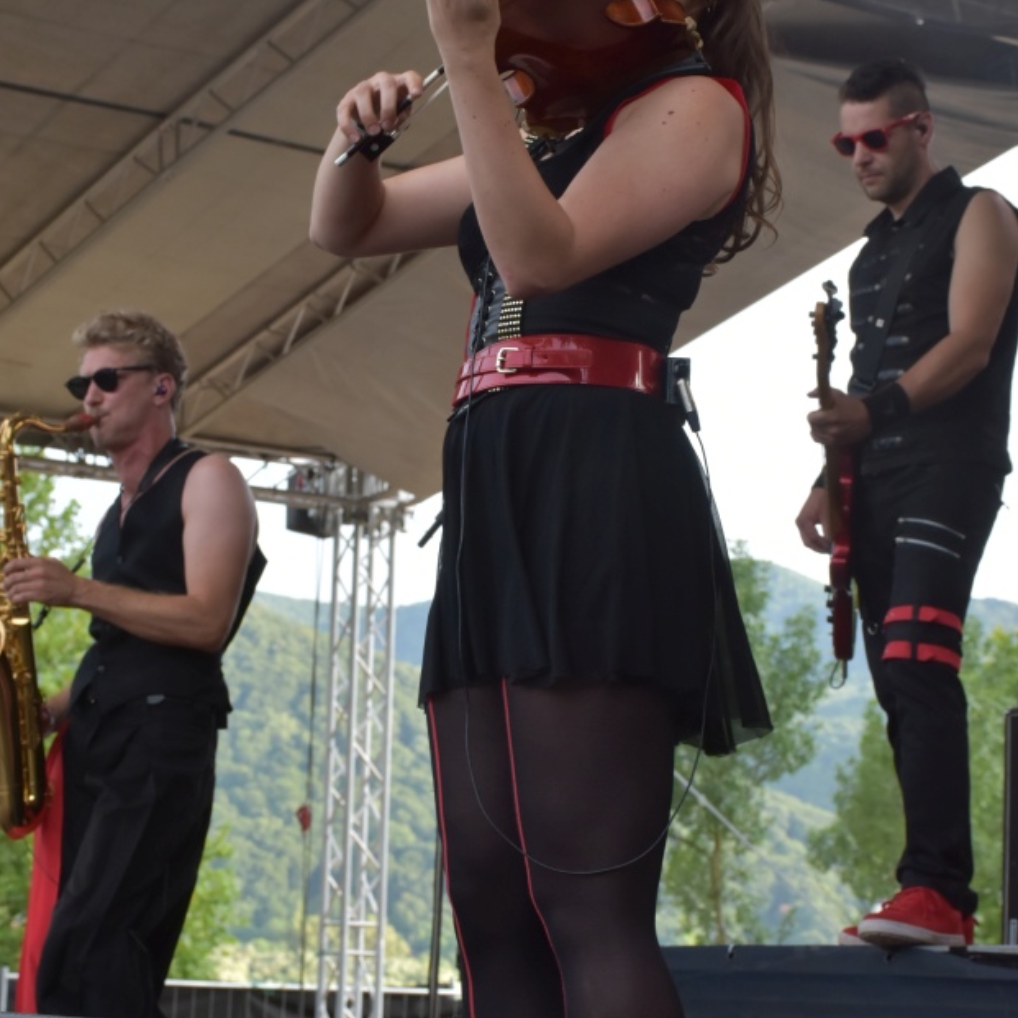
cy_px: 482
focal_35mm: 89
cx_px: 521
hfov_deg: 19.6
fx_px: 2950
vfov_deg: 19.6
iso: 640
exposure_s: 1/250
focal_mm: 45
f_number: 8
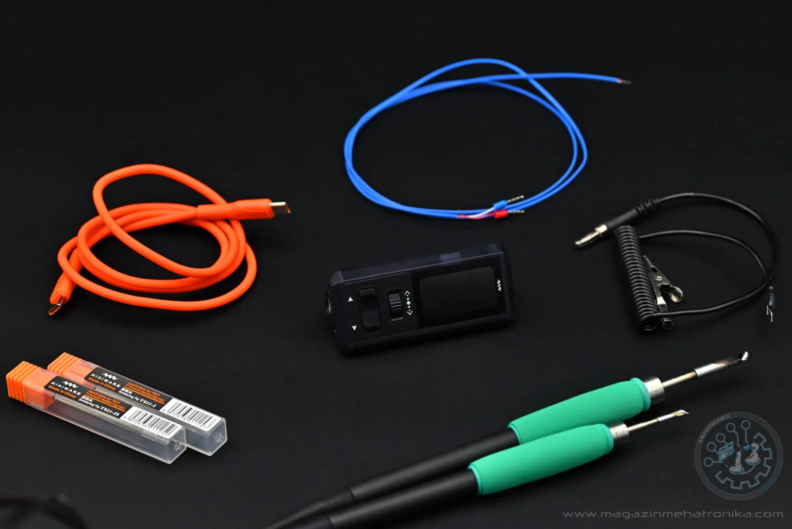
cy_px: 264
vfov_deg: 13.1
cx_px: 396
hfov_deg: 19.4
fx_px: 2311
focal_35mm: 105
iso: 800
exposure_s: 1/60
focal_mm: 105
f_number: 8
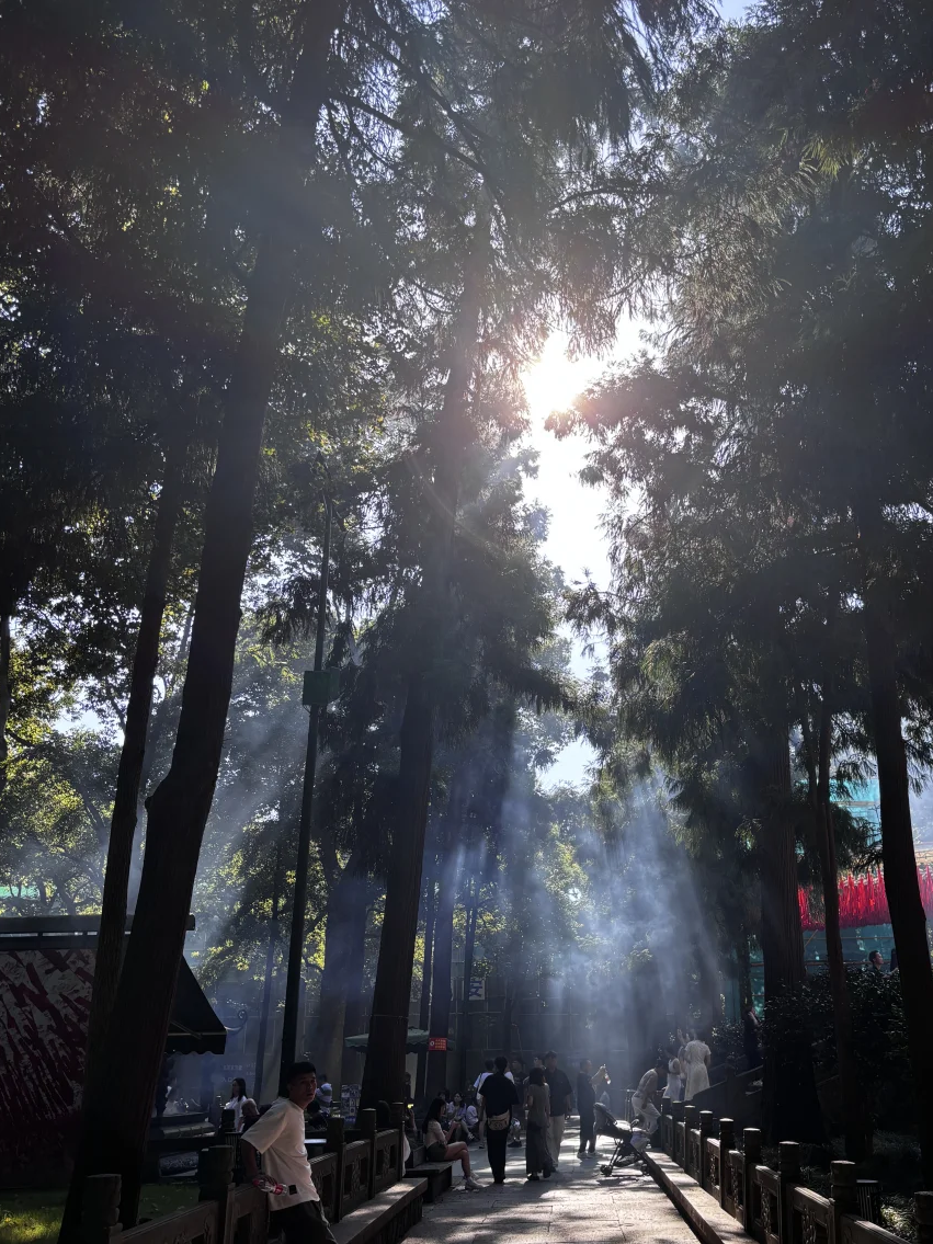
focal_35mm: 33
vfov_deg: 55.4
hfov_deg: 42.8
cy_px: 630
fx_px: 1186
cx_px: 554
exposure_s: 1/531
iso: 50
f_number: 1.6
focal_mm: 5.96
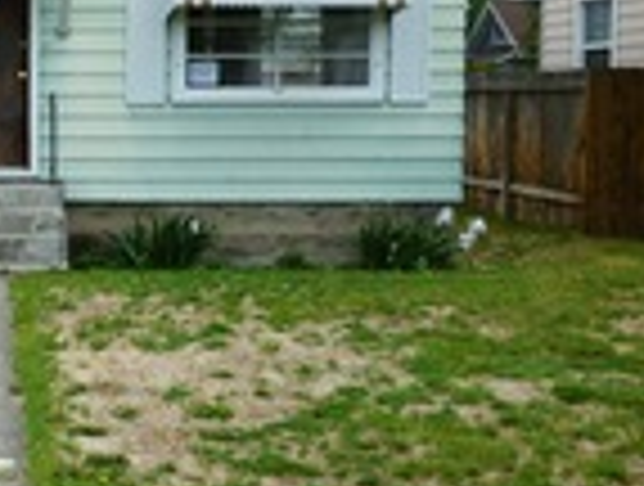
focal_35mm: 70
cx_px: -77
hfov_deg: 25.5
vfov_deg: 21.1
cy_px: 198
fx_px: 1306
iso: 80
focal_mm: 5.2
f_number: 3.5
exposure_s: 1/500
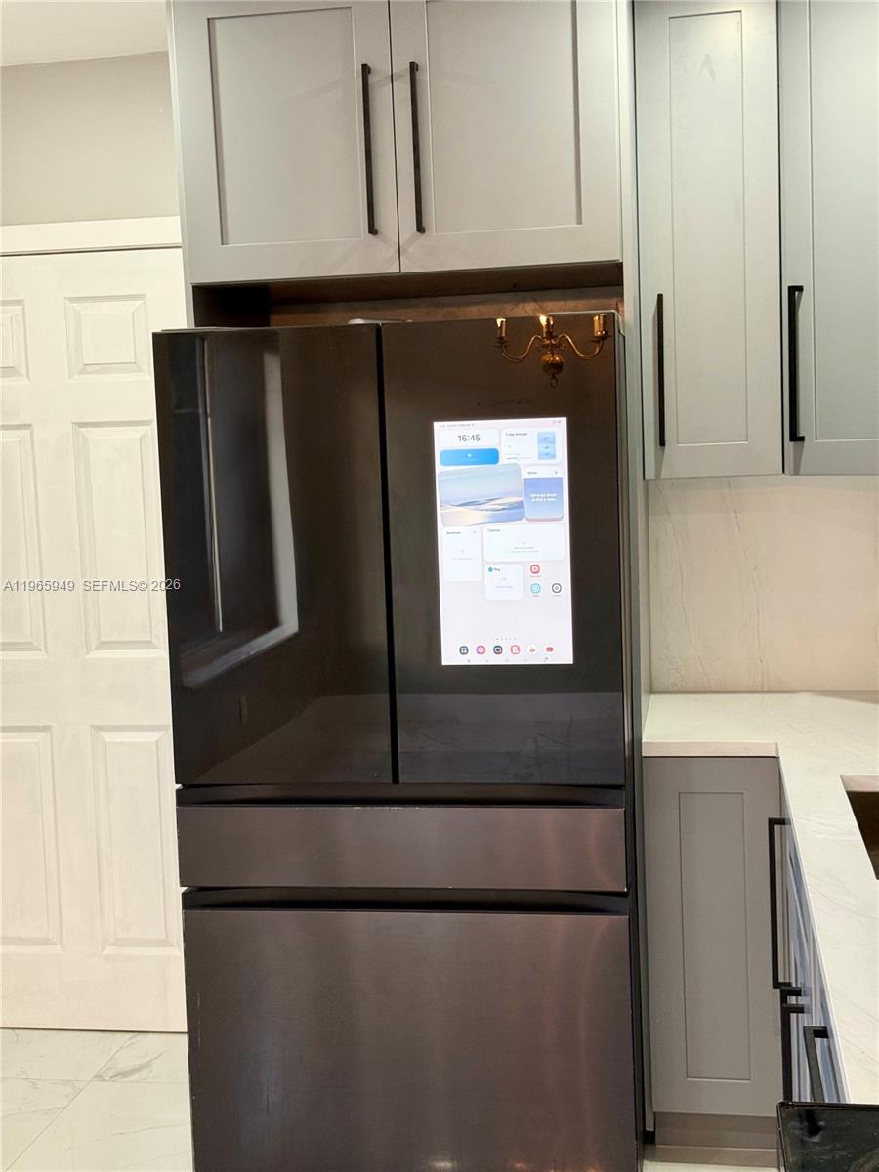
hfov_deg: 30.3
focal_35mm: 48
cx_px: 440
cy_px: 586
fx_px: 1625
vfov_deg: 39.7
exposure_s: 1/60
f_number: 1.78
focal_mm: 6.76
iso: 64
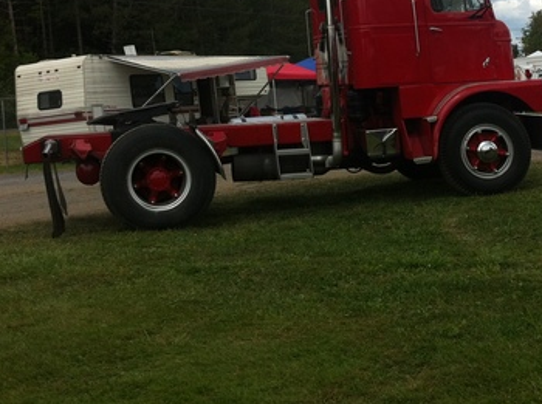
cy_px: 74
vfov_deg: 22.5
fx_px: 1000
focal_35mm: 64
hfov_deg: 30.0
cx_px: 384
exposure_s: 1/1312
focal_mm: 3.85
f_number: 2.8
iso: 80
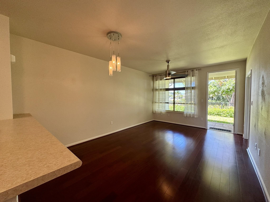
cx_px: 135
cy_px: 101
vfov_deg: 85.7
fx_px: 109
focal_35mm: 14
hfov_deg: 102.1
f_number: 2.2
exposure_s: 1/120
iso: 100
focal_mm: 2.22
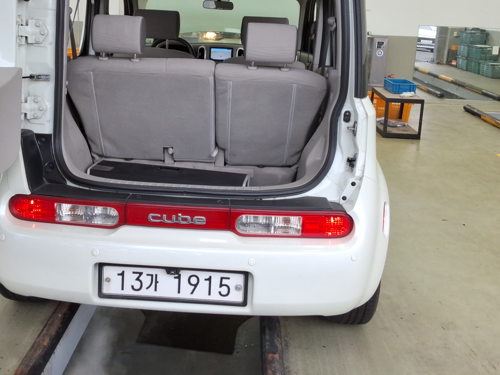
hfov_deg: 47.7
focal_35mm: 39
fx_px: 563
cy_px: 116
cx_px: 214
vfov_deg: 36.3
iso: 49
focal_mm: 2.91
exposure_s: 1/120
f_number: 1.9
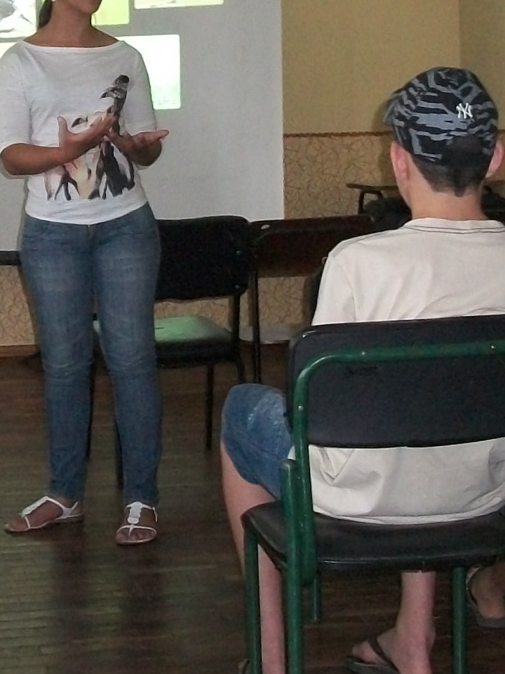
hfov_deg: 15.9
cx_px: 81
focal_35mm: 92
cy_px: 152
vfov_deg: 21.1
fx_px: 1790
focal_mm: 5.7
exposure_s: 1/30
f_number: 2.9
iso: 240
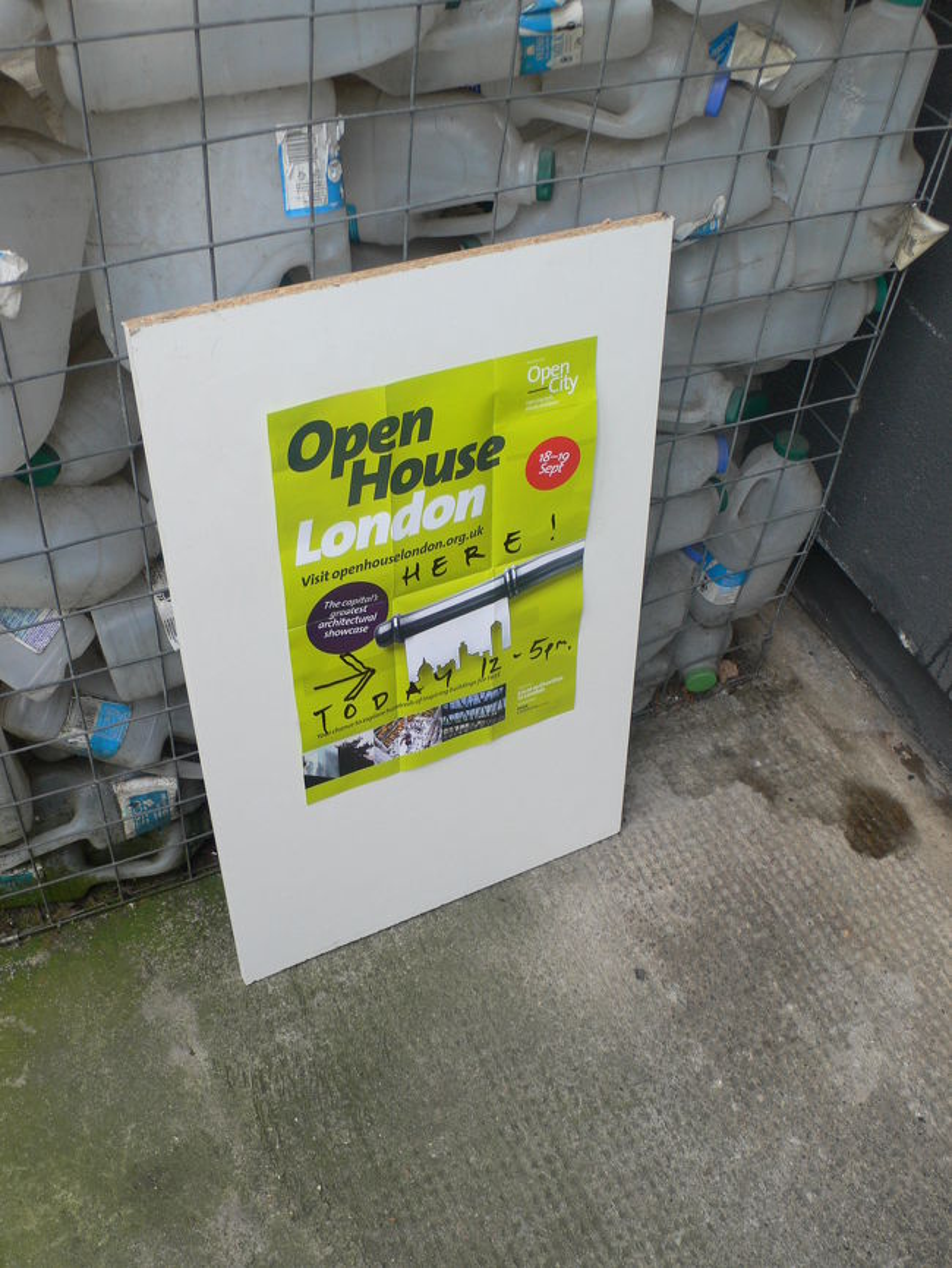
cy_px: 634
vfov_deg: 53.9
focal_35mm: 34
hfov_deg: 41.8
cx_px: 476
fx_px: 1246
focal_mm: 6.3
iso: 80
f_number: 2.8
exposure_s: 1/80
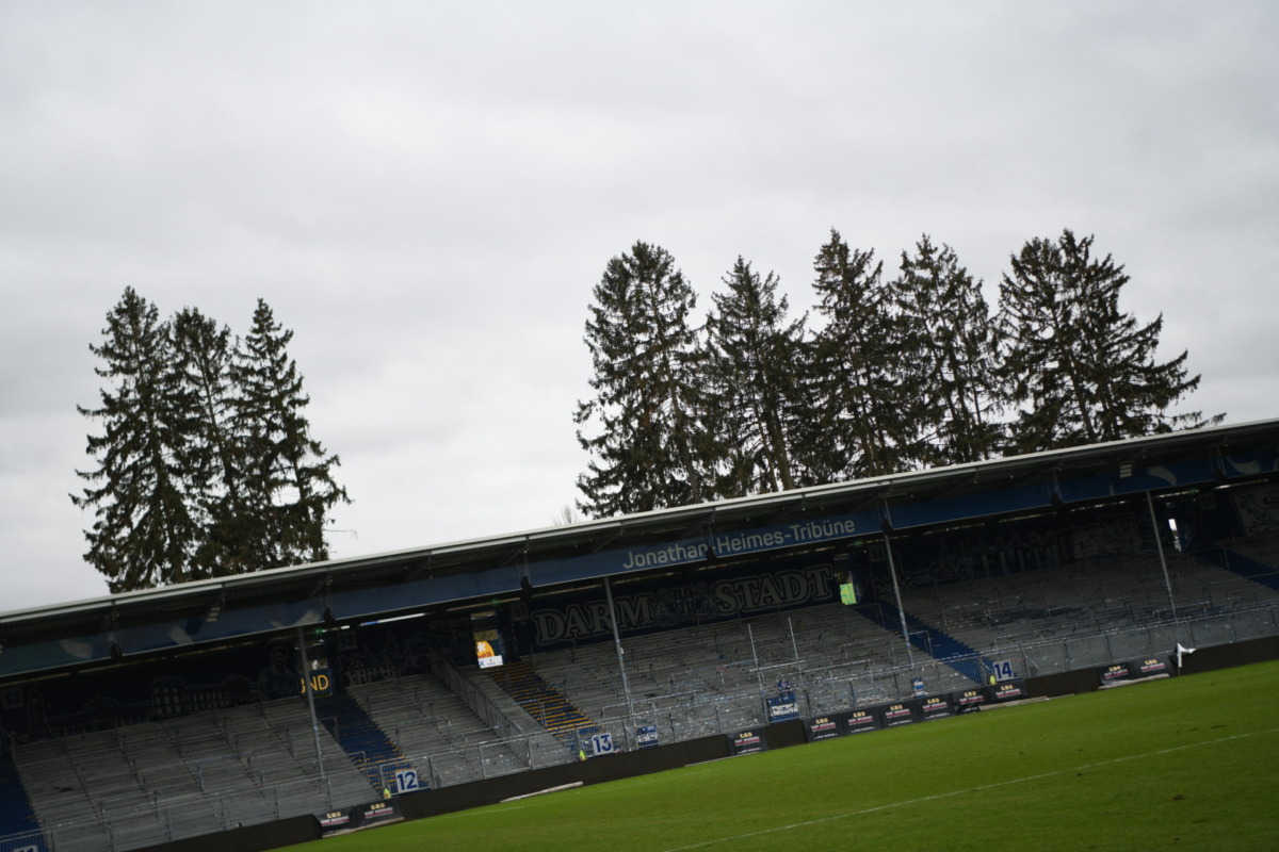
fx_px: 2487
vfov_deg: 19.5
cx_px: 640
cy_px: 426
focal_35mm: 70
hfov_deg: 28.8
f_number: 2.8
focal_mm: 70
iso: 320
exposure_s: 1/500
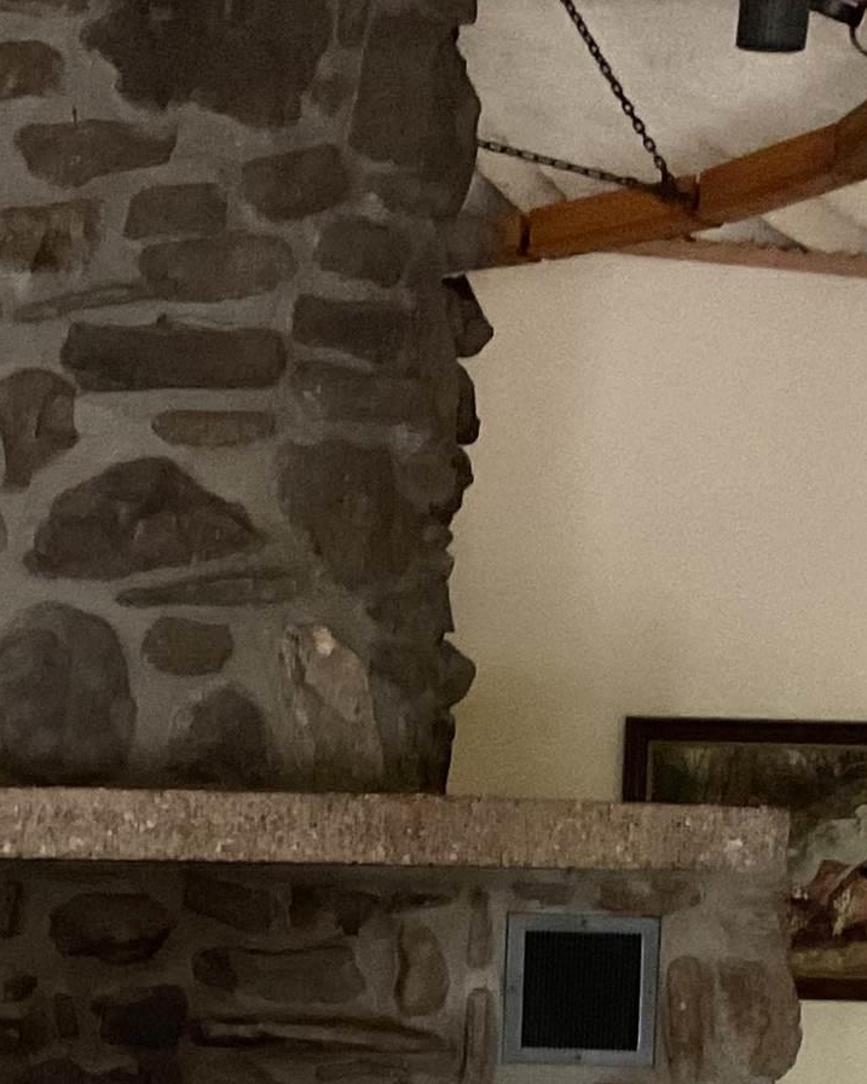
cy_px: 1036
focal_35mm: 97
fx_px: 3111
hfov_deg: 15.7
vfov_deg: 19.3
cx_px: 91
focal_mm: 3
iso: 500
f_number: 1.8
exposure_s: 1/24
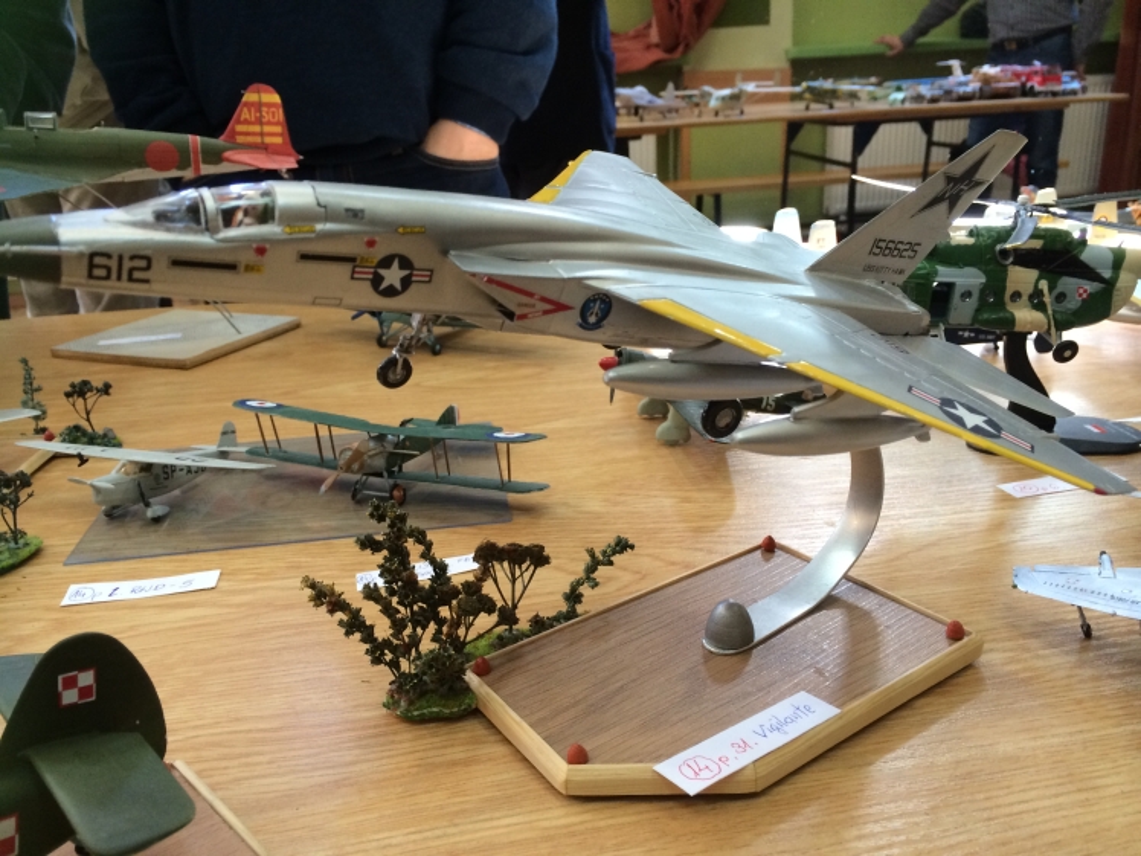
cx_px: 570
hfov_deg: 60.0
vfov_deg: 46.8
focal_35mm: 30
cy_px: 428
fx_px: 989
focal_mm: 4.12
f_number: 2.2
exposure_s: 1/30
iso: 64
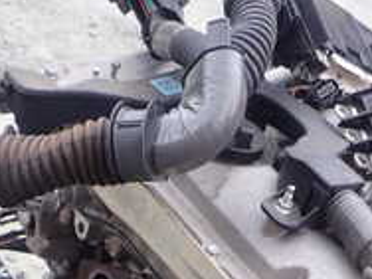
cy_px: 429
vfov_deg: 16.6
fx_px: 860
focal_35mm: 80
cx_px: 208
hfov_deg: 24.4
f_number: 2.8
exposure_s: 1/125
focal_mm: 4.5
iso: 100
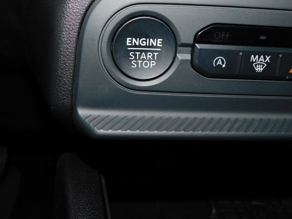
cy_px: 82
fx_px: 321
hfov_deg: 49.0
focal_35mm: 38
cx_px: 145
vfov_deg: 37.5
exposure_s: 1/30
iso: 200
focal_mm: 5.3
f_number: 6.4
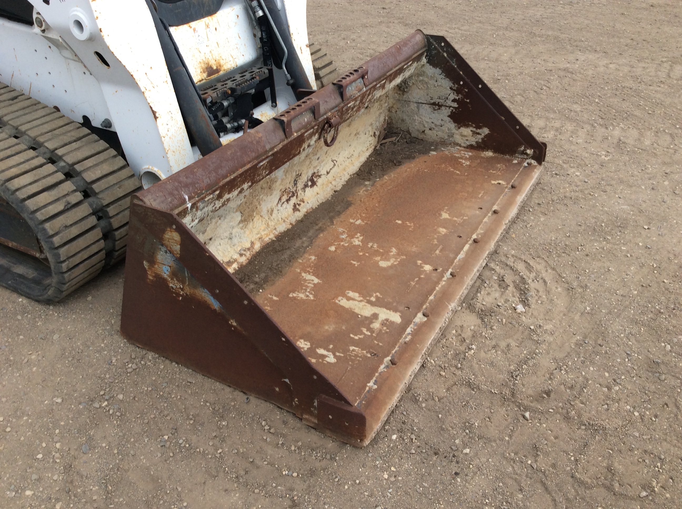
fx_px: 630
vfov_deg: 44.1
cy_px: 254
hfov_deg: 56.9
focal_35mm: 32
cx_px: 341
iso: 32
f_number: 2.4
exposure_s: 1/193
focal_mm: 3.3
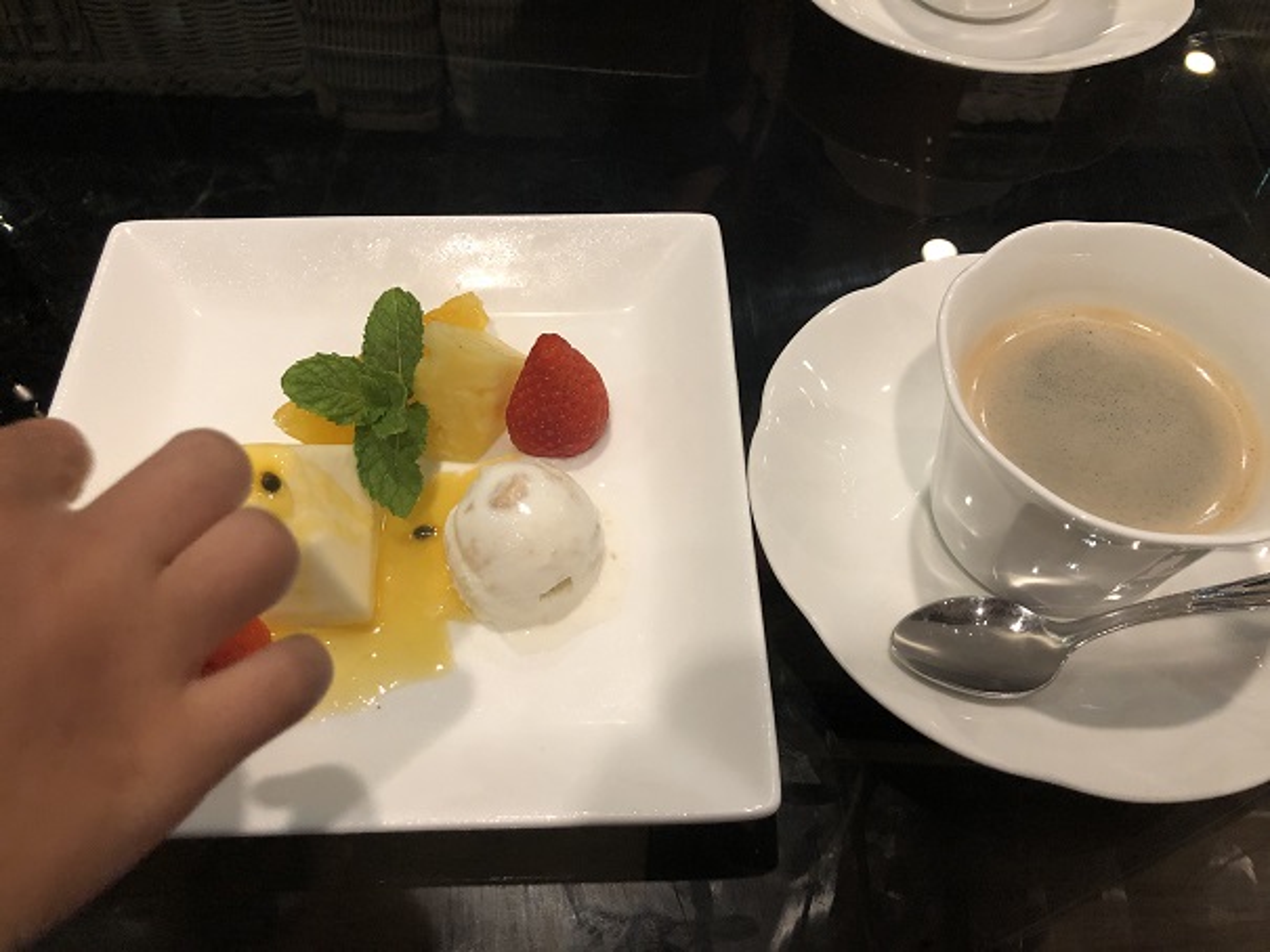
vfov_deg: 49.8
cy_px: 476
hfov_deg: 63.4
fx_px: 1027
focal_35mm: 28
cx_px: 635
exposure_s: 1/15
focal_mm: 4
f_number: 1.8
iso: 100
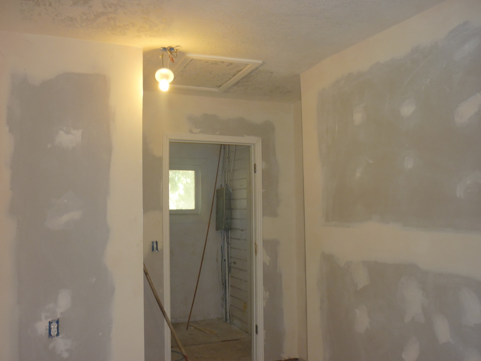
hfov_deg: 53.9
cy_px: 182
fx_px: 473
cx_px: 236
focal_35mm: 34
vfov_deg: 41.8
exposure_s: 1/30
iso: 80
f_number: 2.8
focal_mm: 5.5
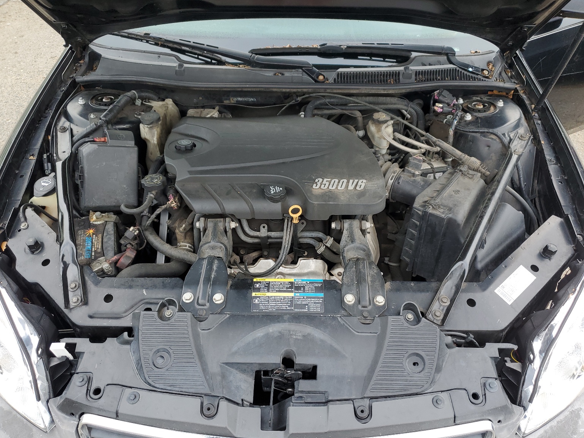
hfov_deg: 65.3
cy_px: 221
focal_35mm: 27
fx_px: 456
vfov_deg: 51.4
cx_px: 291
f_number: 1.5
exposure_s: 1/204
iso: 50
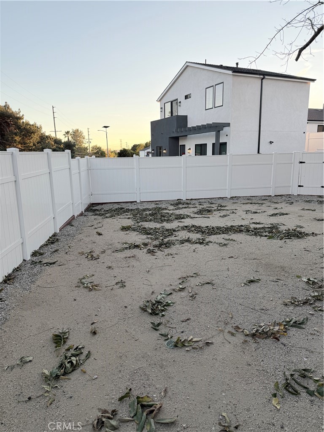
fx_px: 300
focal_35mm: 24
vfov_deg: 71.6
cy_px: 216
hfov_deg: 56.8
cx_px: 162
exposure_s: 1/551
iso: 100
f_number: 1.78
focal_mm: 6.76
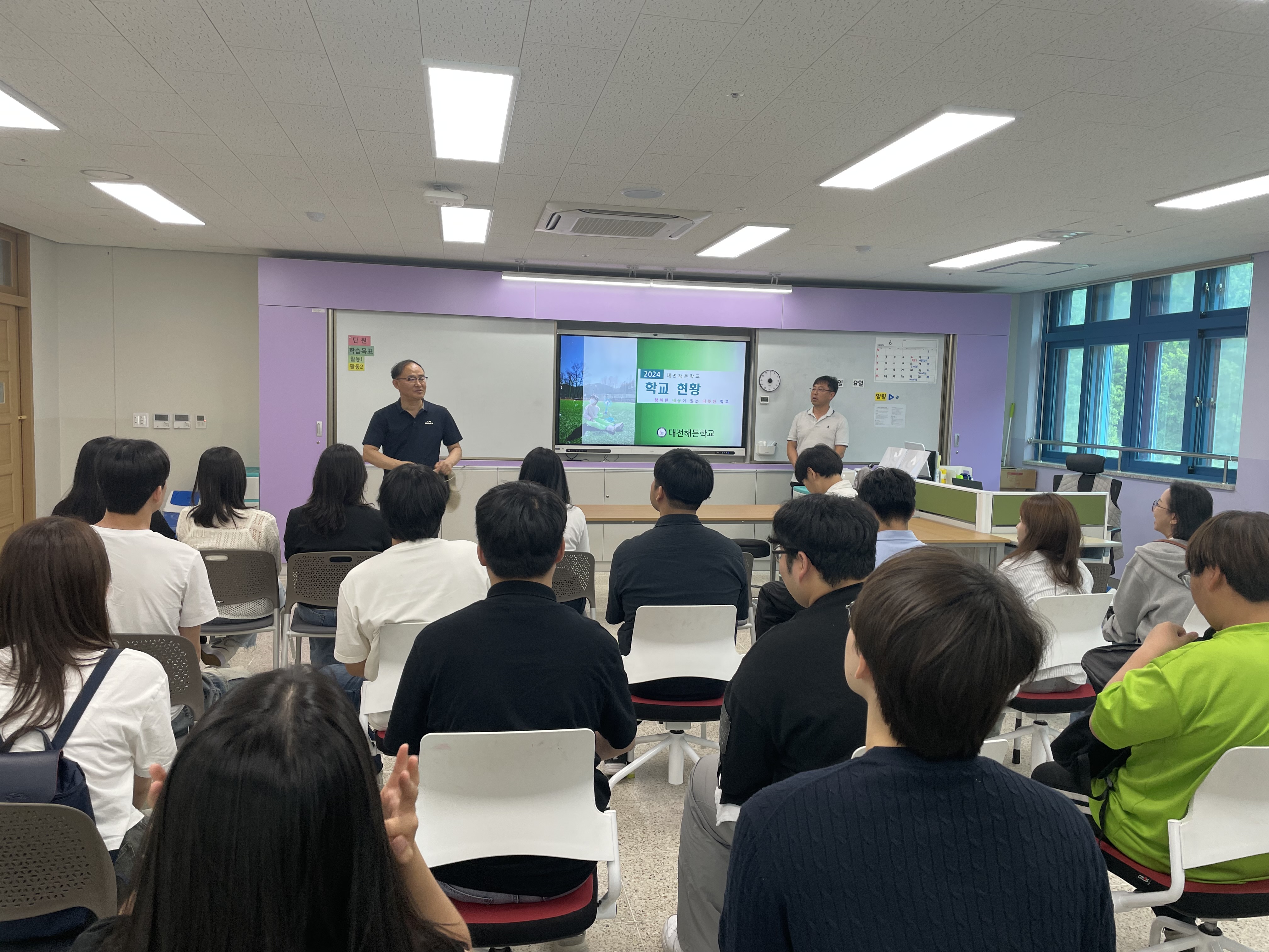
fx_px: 953
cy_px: 476
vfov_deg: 53.1
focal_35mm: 26
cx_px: 634
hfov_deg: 67.3
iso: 50
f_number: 1.6
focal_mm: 4.2
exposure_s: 1/90
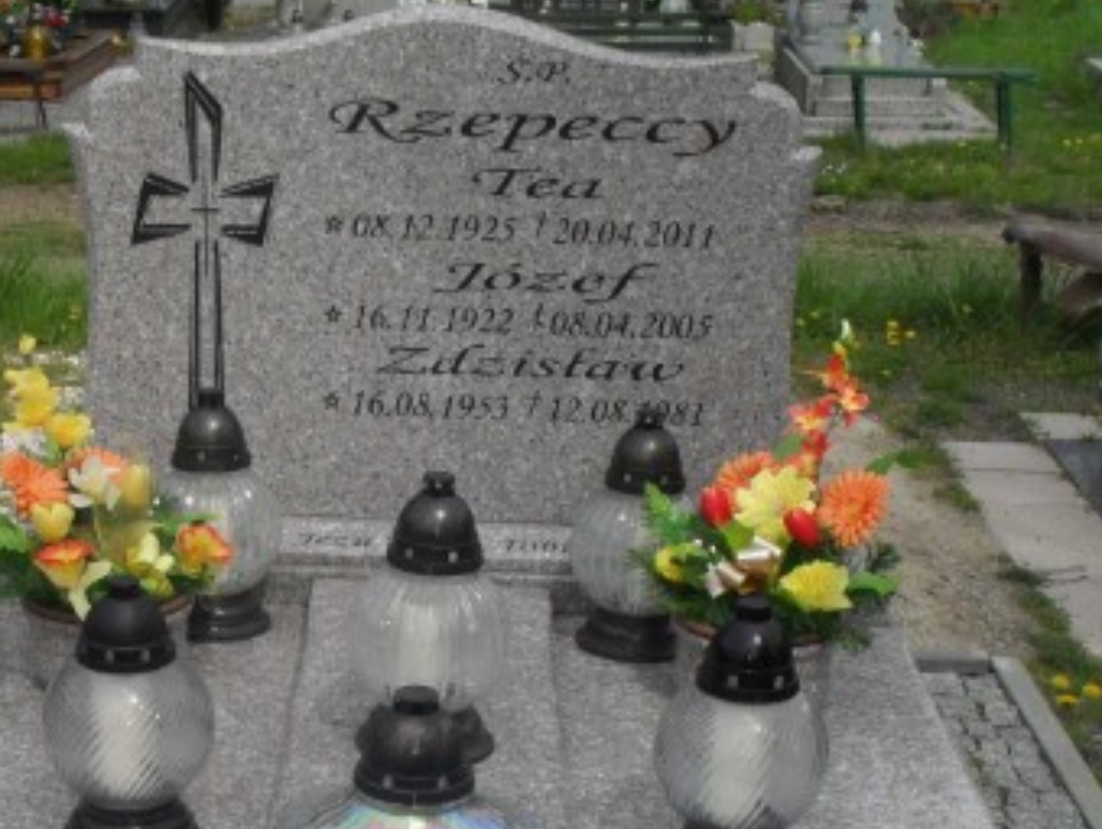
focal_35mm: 66
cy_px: 754
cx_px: 380
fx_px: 2103
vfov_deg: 21.8
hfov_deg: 29.2
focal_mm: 6.3
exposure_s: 1/500
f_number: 8.4
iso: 200
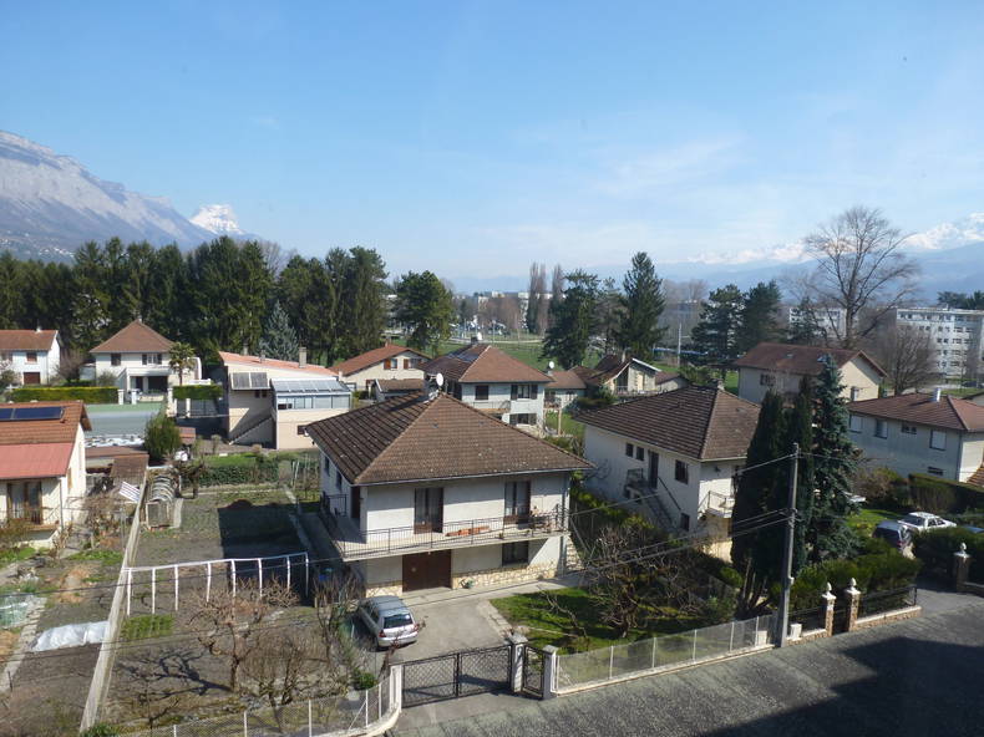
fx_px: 682
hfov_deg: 71.6
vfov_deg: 56.8
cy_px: 368
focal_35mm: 24
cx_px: 492
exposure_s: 1/640
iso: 100
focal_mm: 4.3
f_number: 3.3
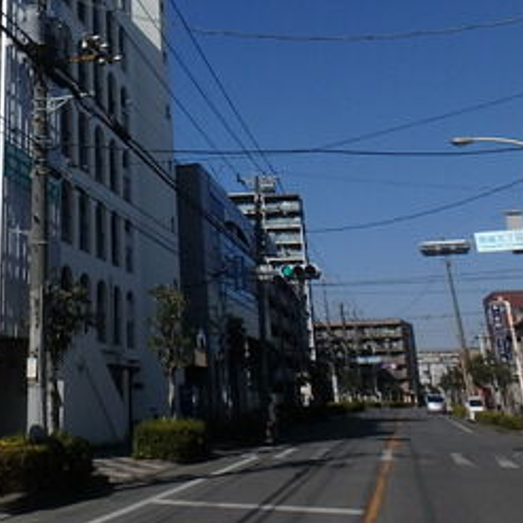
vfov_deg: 36.5
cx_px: -4
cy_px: 116
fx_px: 769
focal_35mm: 45
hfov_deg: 34.1
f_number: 6
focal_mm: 3.7
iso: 125
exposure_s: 1/1250
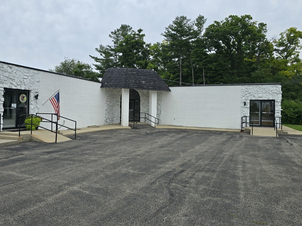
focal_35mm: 28
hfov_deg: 63.1
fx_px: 244
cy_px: 106
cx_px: 127
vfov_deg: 49.7
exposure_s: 1/750
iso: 12
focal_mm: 6.3
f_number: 1.7
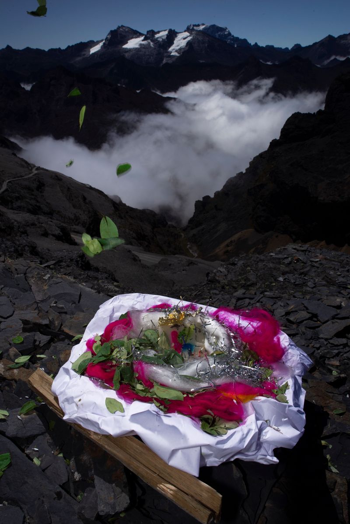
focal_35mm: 31
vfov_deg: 60.3
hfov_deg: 42.4
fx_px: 452
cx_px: 175
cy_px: 262
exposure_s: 1/320
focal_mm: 31
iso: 160
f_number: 20
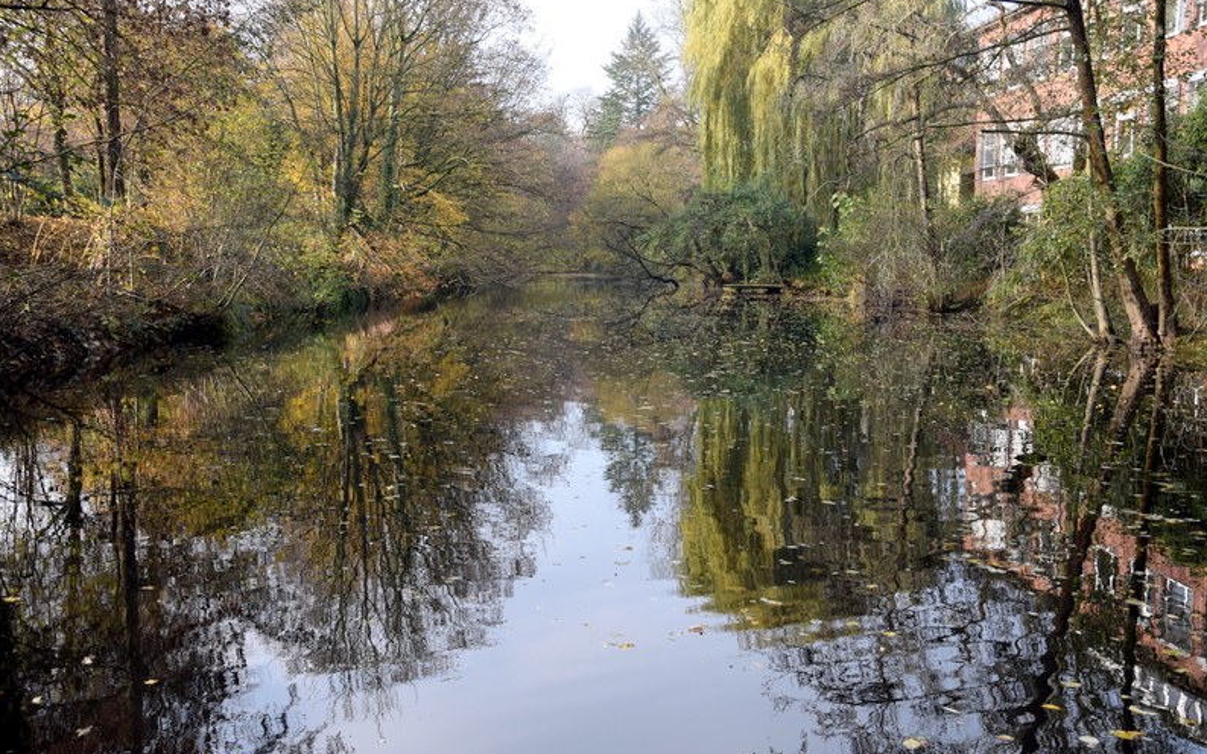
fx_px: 1267
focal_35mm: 39
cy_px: 388
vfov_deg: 33.1
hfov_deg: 50.9
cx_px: 602
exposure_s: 1/200
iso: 400
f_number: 8
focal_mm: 25
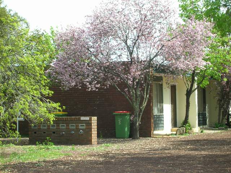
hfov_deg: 19.8
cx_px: 116
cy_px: 86
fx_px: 660
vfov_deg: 14.9
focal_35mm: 99
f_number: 8.1
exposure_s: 1/44
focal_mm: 16.4
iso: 50
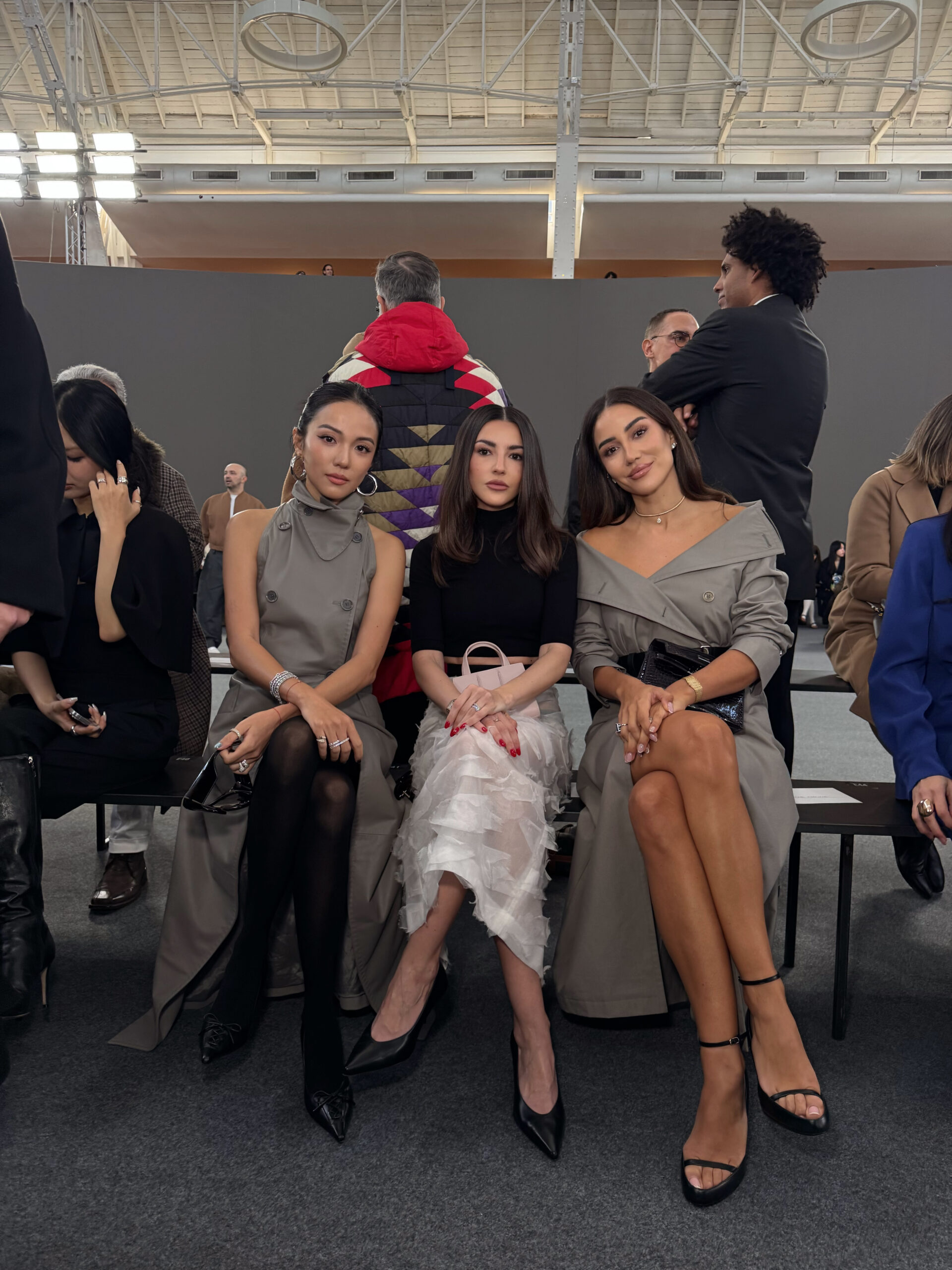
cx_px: 476
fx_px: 880
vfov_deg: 71.6
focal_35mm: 24
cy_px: 635
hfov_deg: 56.8
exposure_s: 1/116
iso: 200
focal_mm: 6.76
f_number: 1.78
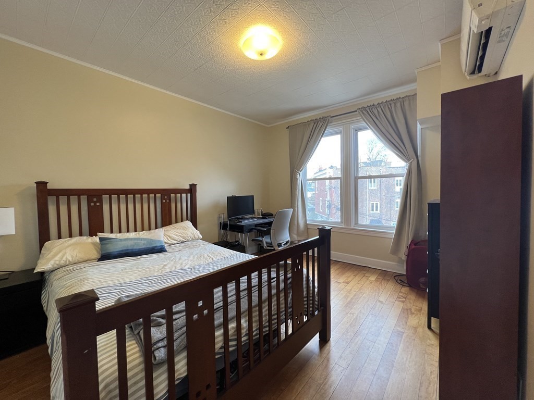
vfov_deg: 89.9
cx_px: 267
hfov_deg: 106.2
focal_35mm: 13
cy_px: 200
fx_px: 201
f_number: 1.8
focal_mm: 1.57
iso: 64
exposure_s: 1/120
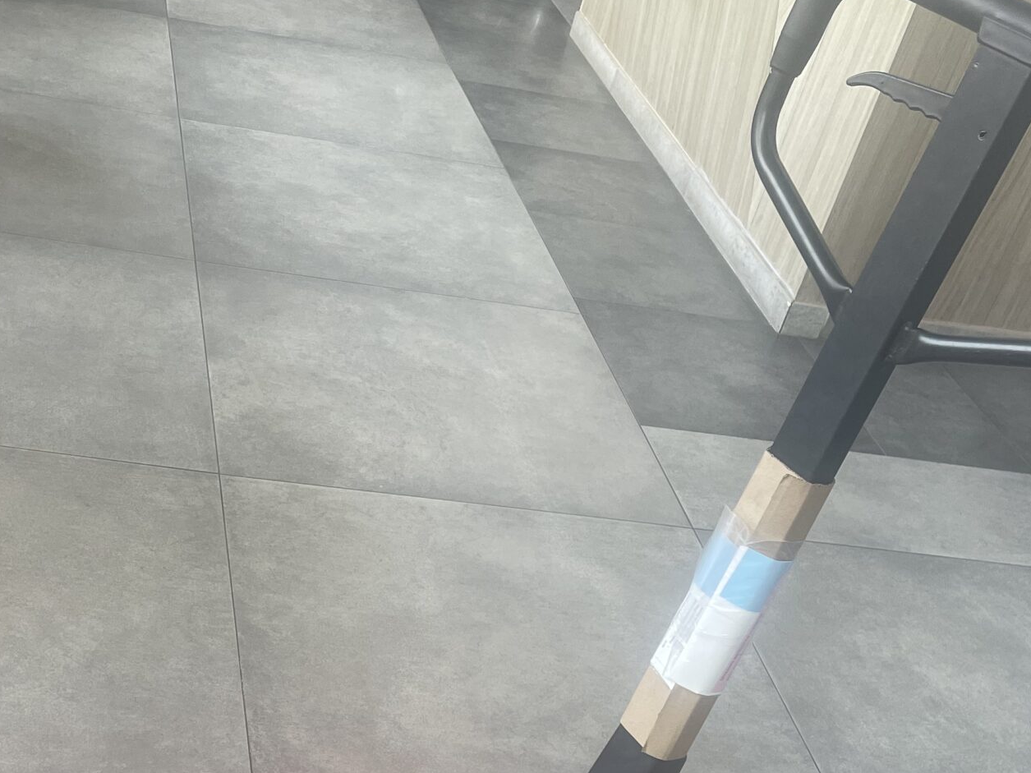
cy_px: 702
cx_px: 268
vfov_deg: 27.5
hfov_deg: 36.7
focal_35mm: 51
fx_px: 1519
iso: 100
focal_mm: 5.1
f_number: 1.6
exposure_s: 1/121
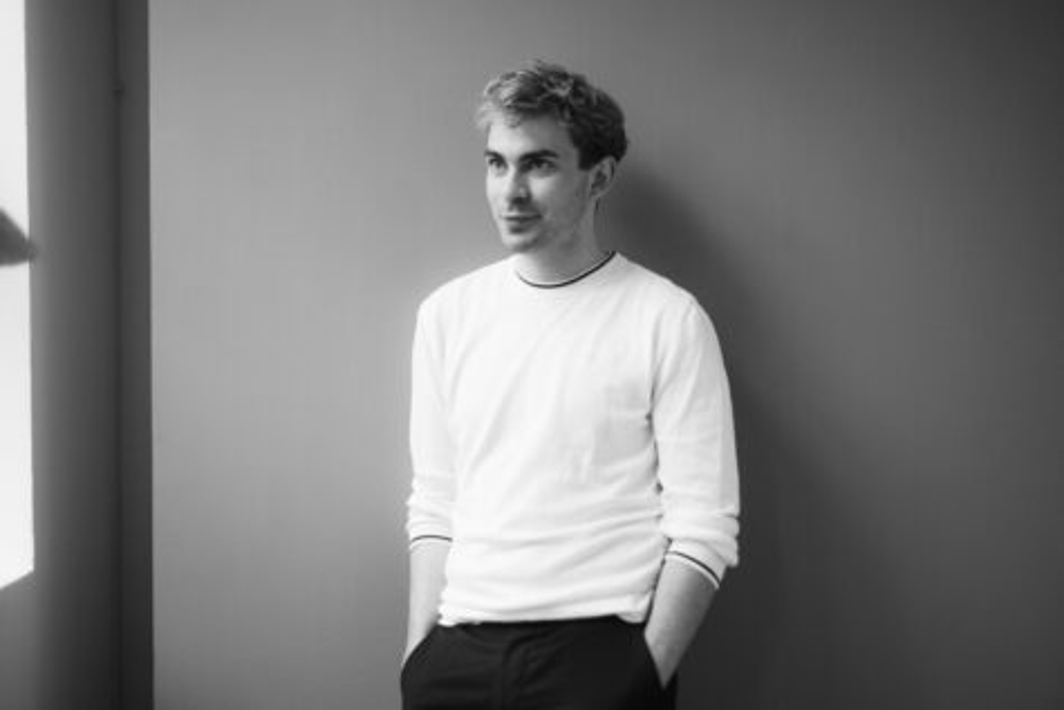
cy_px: 355
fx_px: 1478
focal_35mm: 50
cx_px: 532
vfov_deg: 27.0
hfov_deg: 39.6
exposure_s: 1/250
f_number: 2
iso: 400
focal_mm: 50
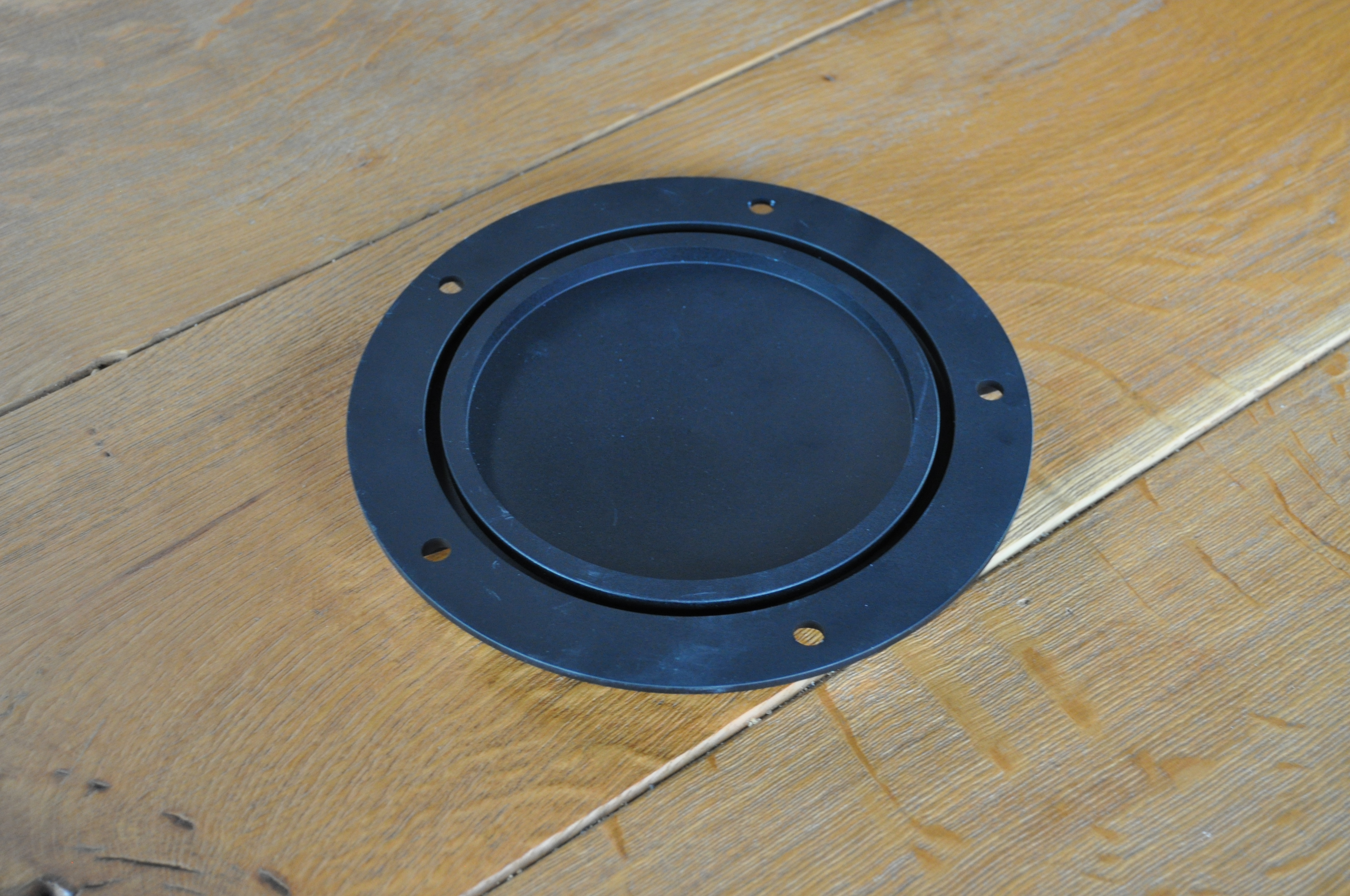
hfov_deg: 41.2
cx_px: 675
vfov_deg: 28.0
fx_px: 1798
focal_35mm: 48
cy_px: 448
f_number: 4.5
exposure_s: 1/40
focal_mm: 32
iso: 800
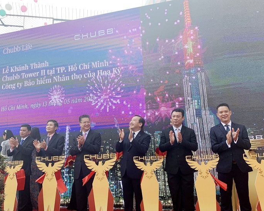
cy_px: 106
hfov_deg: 62.1
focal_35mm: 28
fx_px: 219
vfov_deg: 51.5
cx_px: 120
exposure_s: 1/278
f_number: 1.8
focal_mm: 4.25
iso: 25
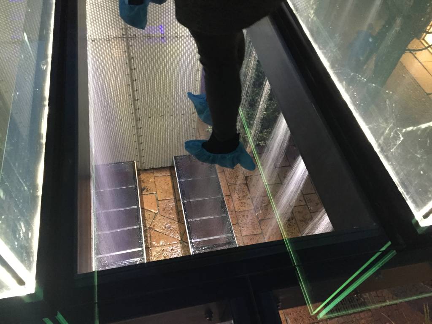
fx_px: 362
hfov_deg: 61.7
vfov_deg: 48.2
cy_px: 162
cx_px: 216
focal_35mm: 29
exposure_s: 1/17
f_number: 2.2
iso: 320
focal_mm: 4.15
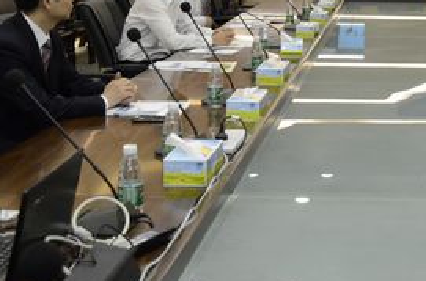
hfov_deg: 26.4
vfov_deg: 18.1
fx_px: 861
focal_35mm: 73
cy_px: -2
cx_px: 421
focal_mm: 22
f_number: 5.6
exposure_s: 1/60
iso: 3200
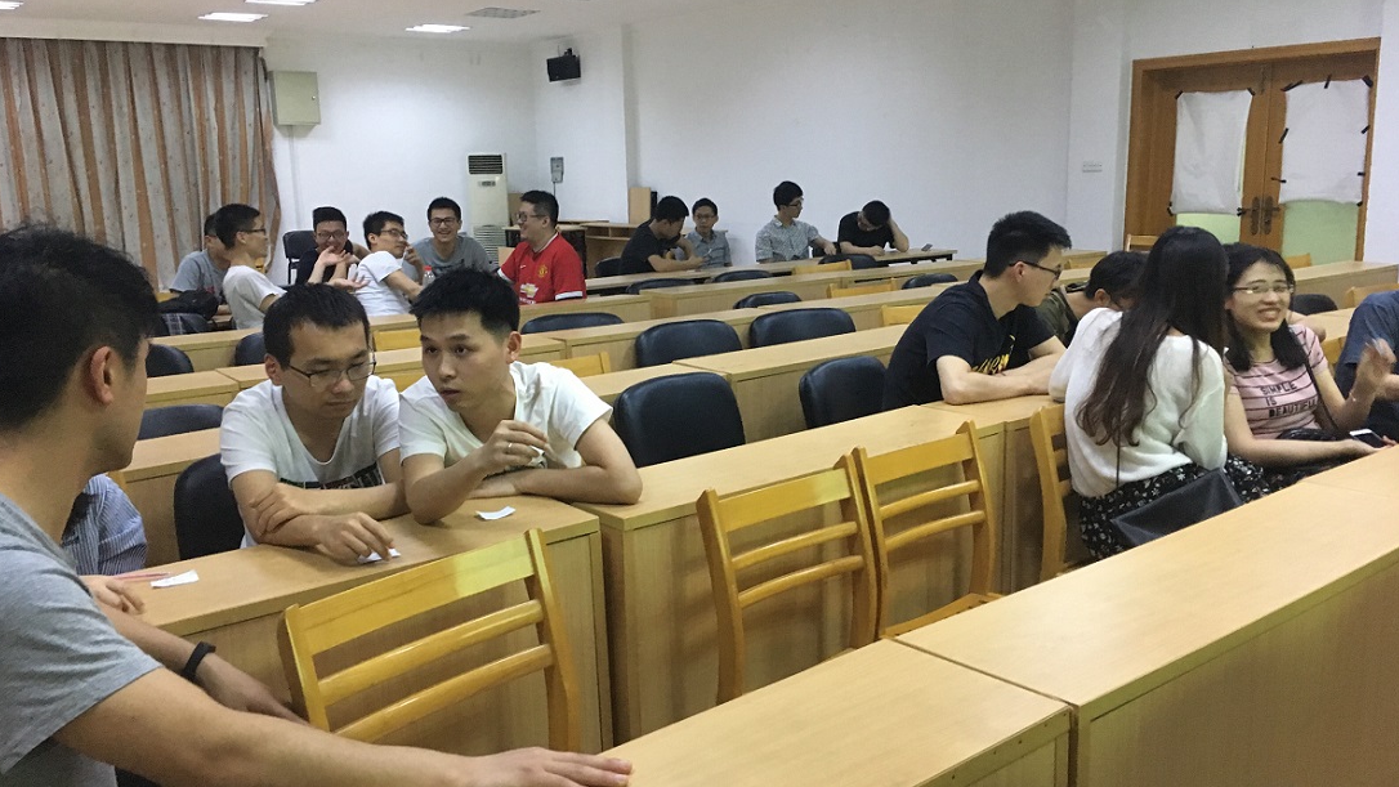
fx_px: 1187
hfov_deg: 61.0
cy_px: 413
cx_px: 700
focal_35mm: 32
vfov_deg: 36.7
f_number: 2.2
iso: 250
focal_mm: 4.15
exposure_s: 1/17
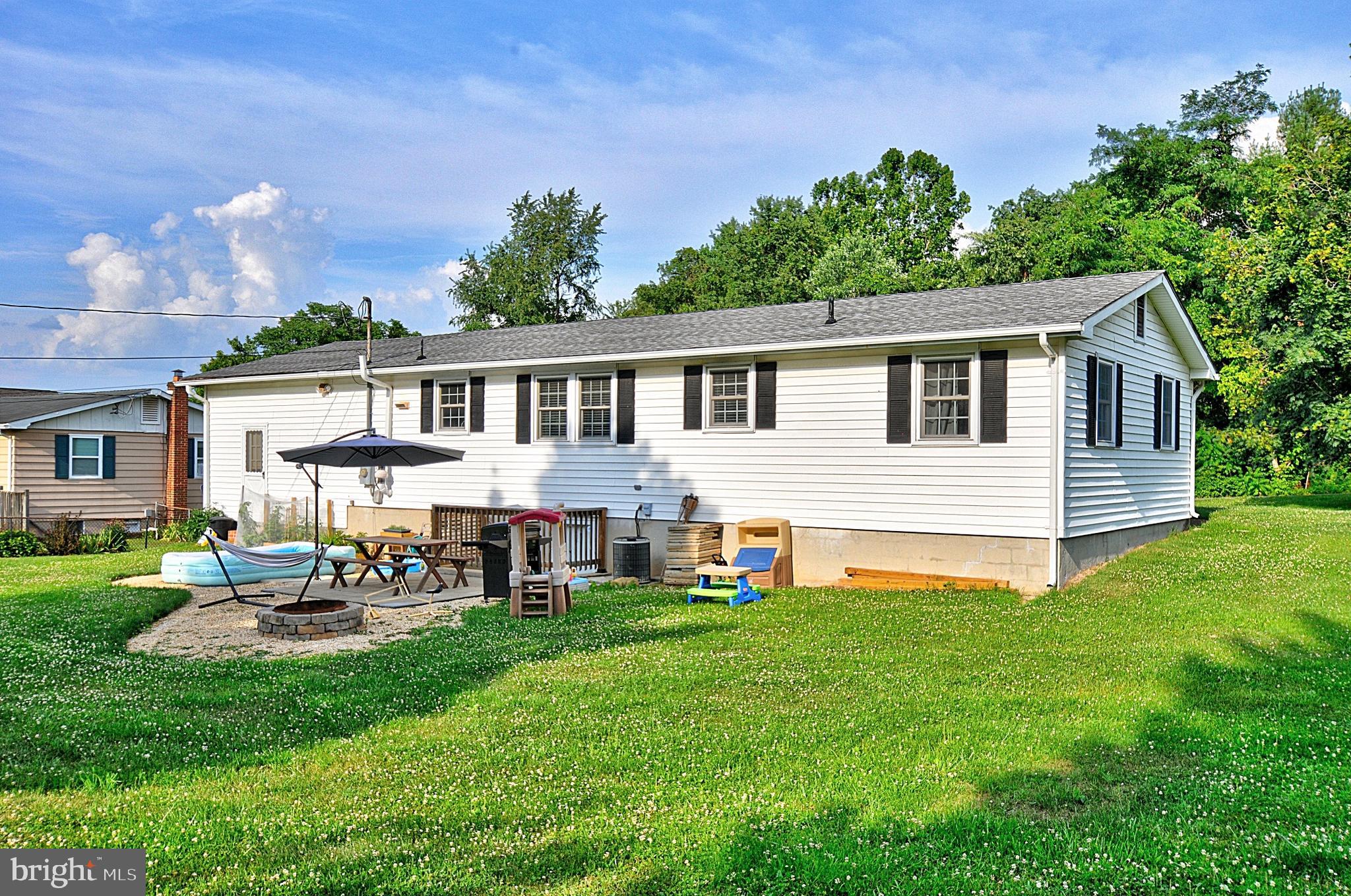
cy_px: 448
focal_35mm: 36
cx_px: 676
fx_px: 1349
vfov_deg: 36.8
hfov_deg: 53.2
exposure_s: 1/1000
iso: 400
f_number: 10
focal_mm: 24
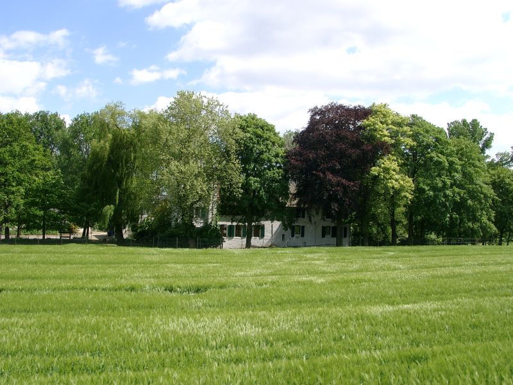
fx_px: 504
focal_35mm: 34
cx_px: 256
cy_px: 192
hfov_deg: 54.0
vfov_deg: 41.8
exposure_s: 1/503
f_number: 4
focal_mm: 7.13
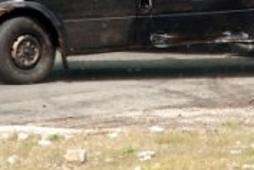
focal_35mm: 516
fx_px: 3639
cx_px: 215
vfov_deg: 2.7
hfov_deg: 4.0
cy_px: -98
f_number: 5.6
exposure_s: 1/1000
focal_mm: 95
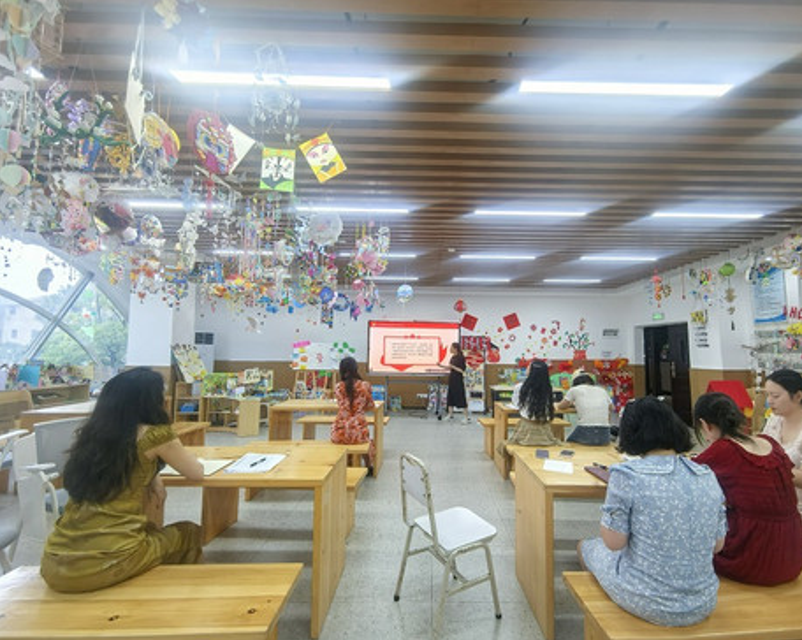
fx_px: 356
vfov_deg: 83.9
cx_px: 438
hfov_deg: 96.6
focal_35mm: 15
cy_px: 328
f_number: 2.2
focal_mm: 1.95
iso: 125
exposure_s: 1/60
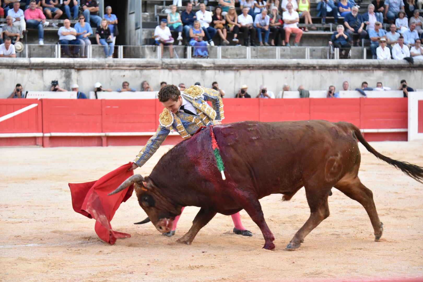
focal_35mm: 112
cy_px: 141
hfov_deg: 18.3
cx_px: 212
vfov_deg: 12.2
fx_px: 1316
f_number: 5.3
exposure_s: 1/640
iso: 3600
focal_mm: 112
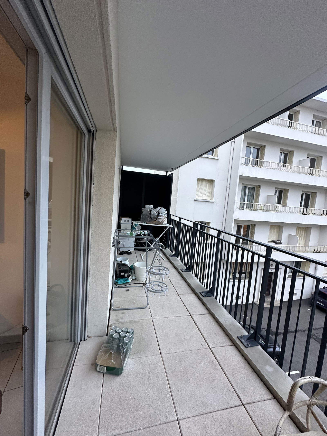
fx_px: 176
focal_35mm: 14
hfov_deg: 85.7
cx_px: 164
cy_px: 218
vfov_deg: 102.1
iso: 200
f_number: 2.2
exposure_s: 1/99
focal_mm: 2.22
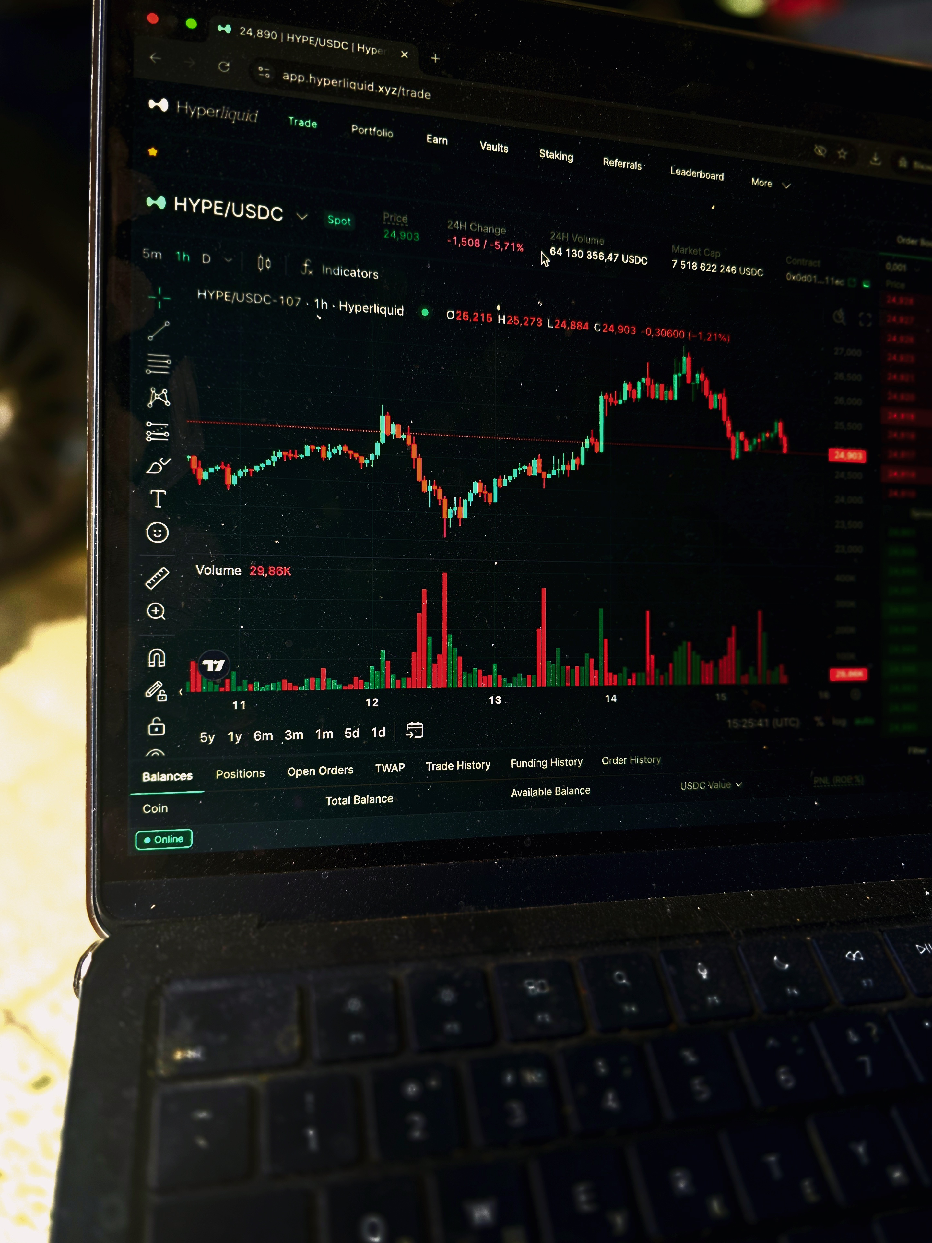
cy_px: 610
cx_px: 468
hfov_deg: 56.8
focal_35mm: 24
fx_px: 862
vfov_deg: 71.6
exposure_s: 1/101
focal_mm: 6.3
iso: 160
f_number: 1.7
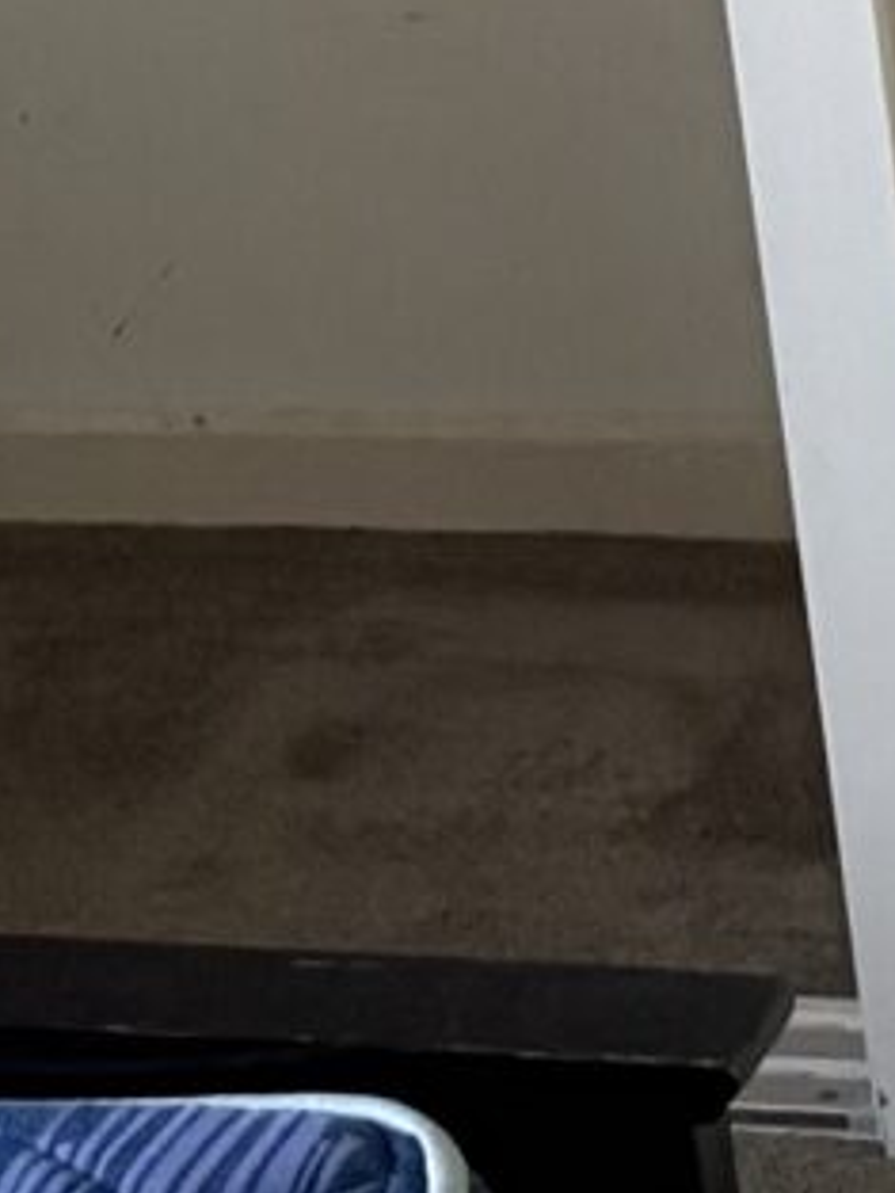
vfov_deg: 9.0
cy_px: -1818
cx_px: 625
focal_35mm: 196
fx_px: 6752
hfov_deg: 7.6
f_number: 1.78
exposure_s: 1/60
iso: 400
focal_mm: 6.76
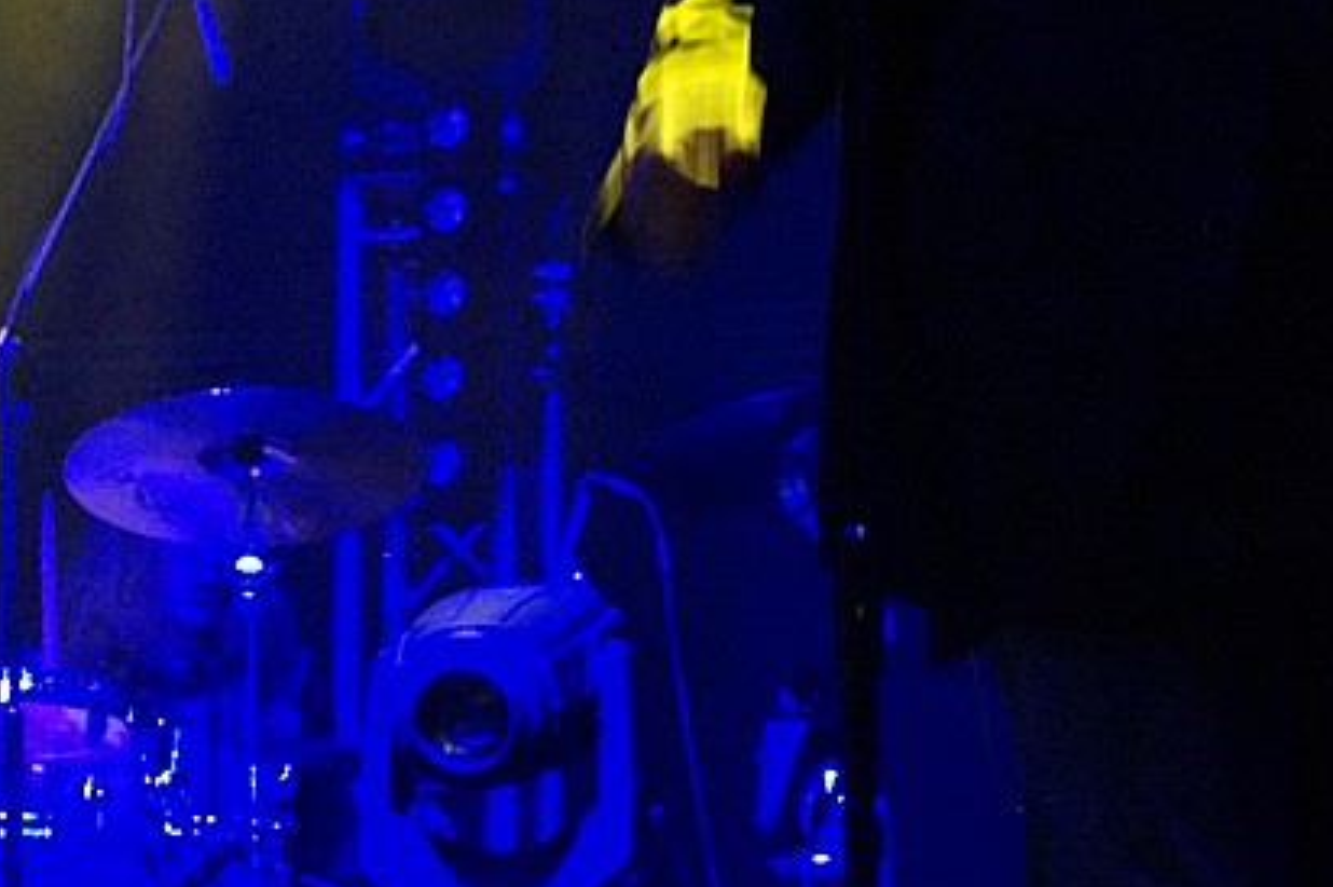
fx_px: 7593
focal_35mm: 205
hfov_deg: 10.0
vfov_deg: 6.7
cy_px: -49
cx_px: 1077
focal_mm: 55
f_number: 4.5
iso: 3200
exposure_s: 1/100
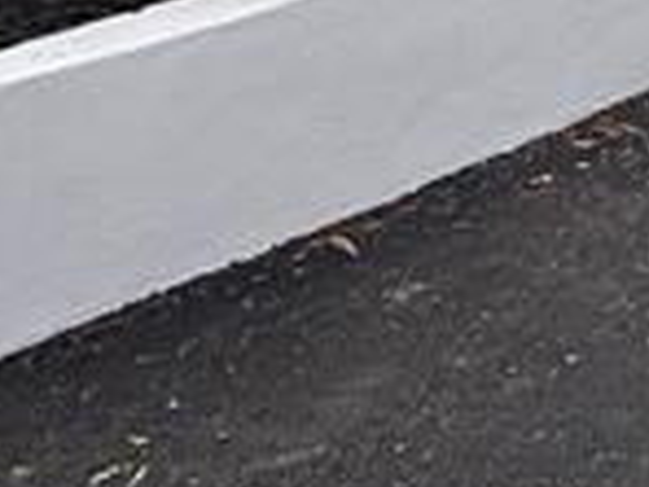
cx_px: 1259
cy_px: -715
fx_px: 1819
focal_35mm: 97
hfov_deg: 16.2
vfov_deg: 12.0
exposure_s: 1/679
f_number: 2.2
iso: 64
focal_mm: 2.22
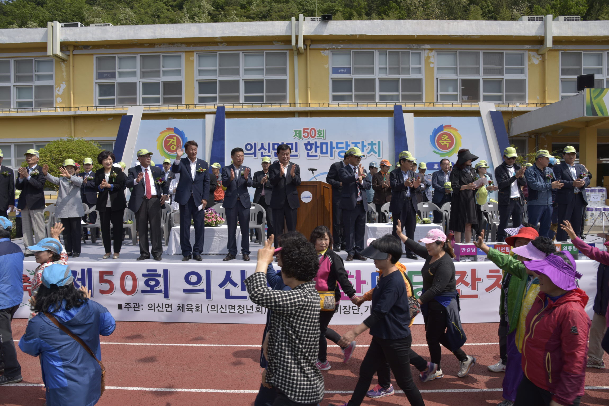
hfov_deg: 73.7
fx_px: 406
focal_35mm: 24
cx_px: 304
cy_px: 203
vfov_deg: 53.2
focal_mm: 24
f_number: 8
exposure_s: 1/200
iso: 64
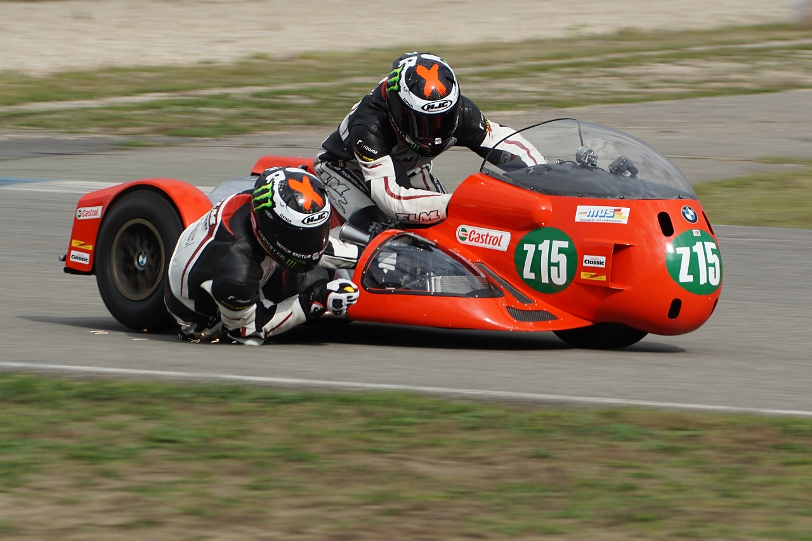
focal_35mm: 210
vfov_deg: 6.5
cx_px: 406
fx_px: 4736
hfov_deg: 9.8
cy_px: 270
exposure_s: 1/200
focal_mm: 140
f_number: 9
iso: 125
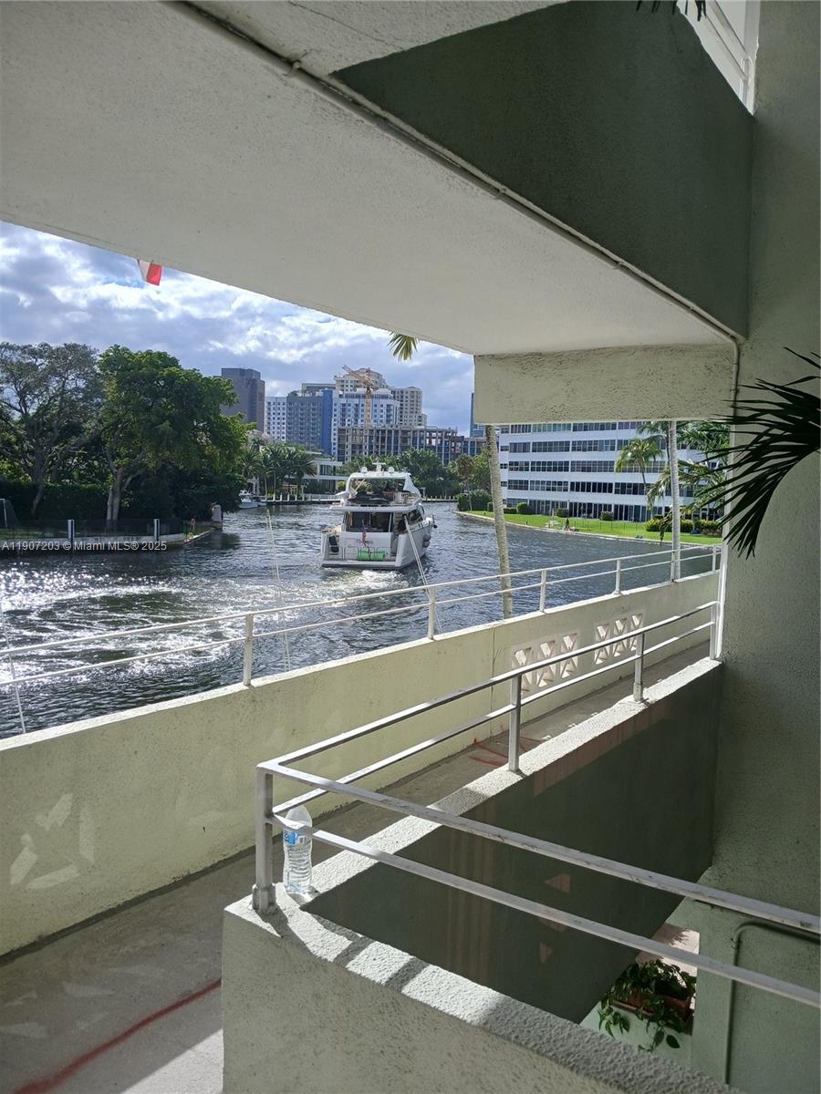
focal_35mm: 26
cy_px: 547
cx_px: 410
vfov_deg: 67.3
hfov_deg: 53.1
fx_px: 822
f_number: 1.8
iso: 20
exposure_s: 1/297
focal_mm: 3.98
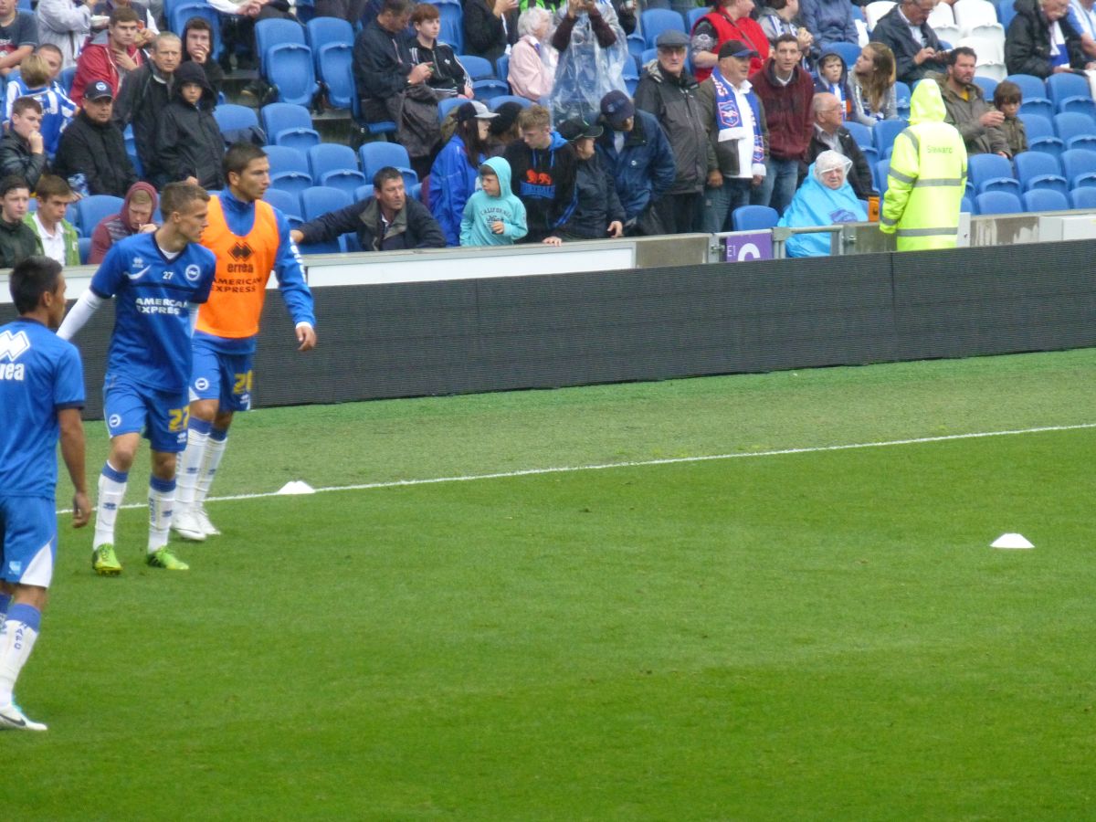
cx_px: 548
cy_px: 411
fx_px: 10638
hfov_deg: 5.9
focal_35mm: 336
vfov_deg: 4.4
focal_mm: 60
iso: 640
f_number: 5.9
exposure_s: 1/200
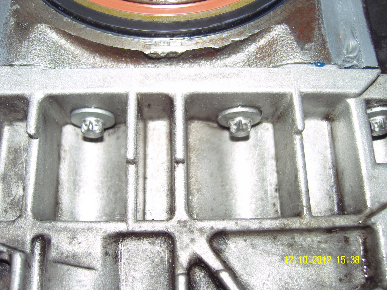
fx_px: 380
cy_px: 145
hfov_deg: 54.0
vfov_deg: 41.8
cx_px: 194
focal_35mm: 34
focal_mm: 7.3
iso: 100
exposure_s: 1/40
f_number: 2.8
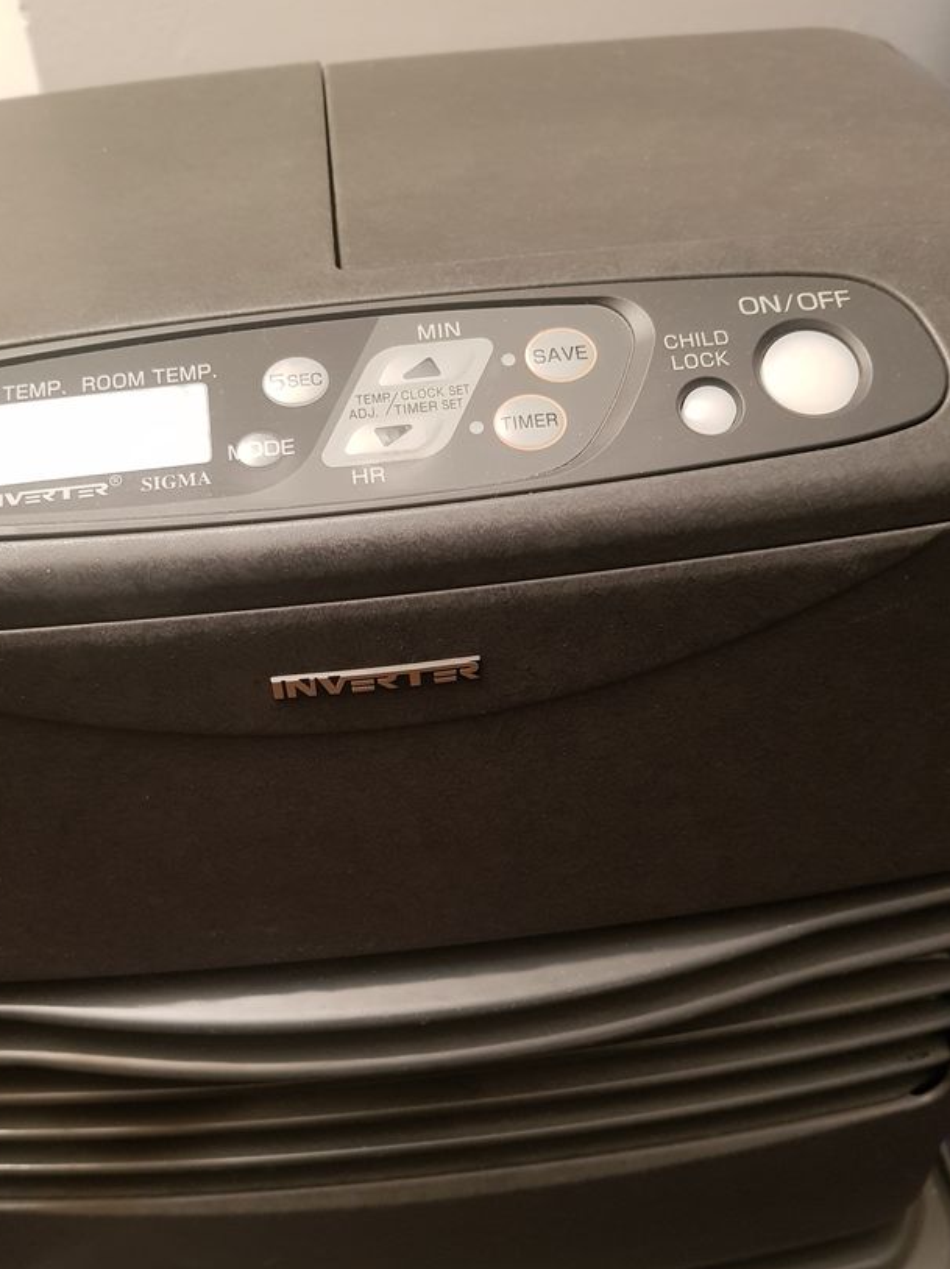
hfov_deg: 44.0
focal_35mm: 32
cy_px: 740
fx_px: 1172
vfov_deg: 56.5
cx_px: 412
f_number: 1.7
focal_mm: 4.2
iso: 200
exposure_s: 1/25
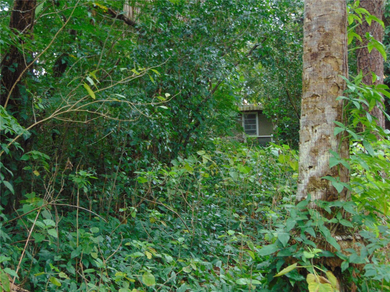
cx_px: 195
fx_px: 676
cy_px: 146
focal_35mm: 60
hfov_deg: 32.2
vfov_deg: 24.4
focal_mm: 10.8
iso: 250
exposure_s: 1/30
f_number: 3.6
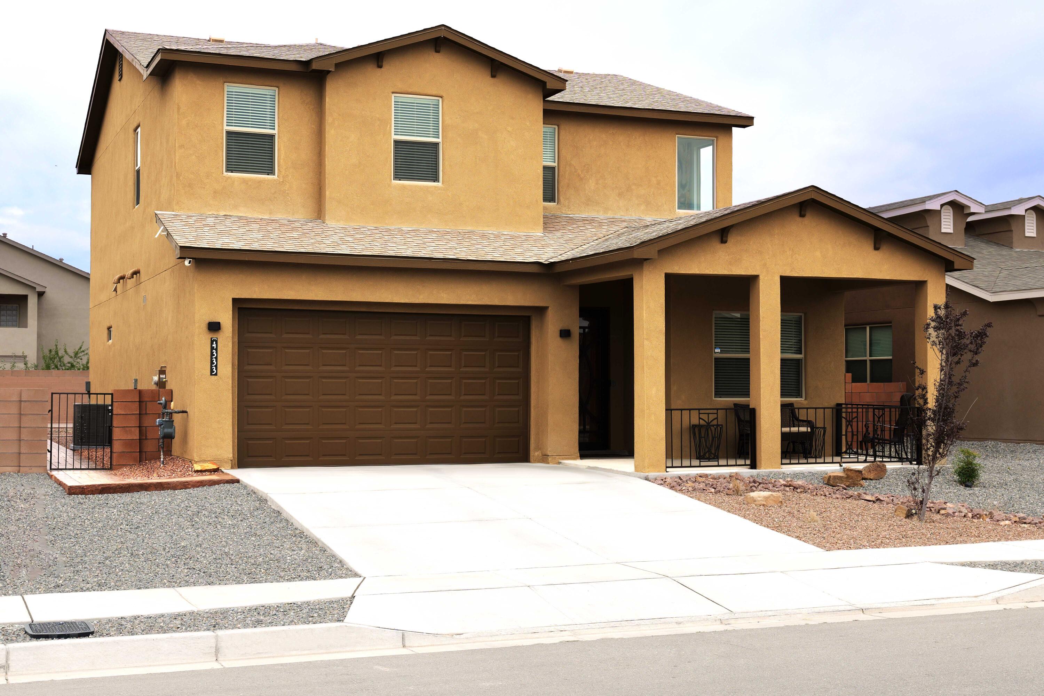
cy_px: 348
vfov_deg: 26.5
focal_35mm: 51
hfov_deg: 38.9
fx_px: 1479
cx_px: 522
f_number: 8
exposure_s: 1/250
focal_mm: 51
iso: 100
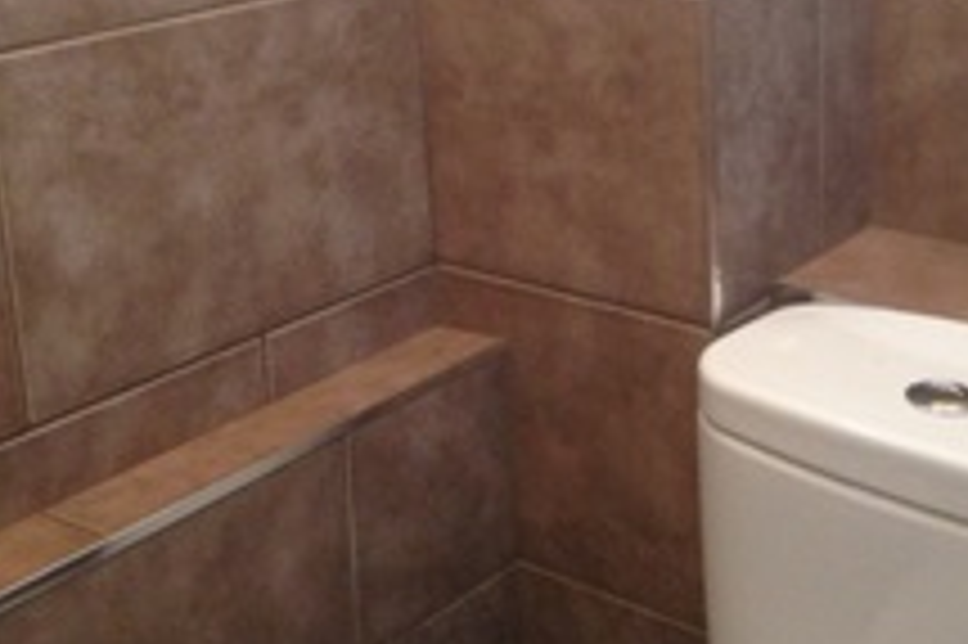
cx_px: 536
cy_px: 113
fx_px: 1720
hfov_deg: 31.4
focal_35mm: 64
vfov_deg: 20.9
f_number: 2.4
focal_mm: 4.12
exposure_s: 1/20
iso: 250
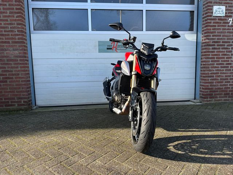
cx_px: 116
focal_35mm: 24
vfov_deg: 56.8
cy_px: 88
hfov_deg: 71.6
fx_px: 162
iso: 80
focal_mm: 6.86
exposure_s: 1/1083
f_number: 1.78
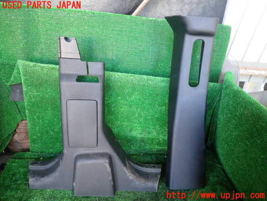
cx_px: 134
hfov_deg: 69.4
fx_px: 193
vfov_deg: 54.9
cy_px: 100
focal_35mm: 25
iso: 200
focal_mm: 4.5
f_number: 2
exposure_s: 1/50
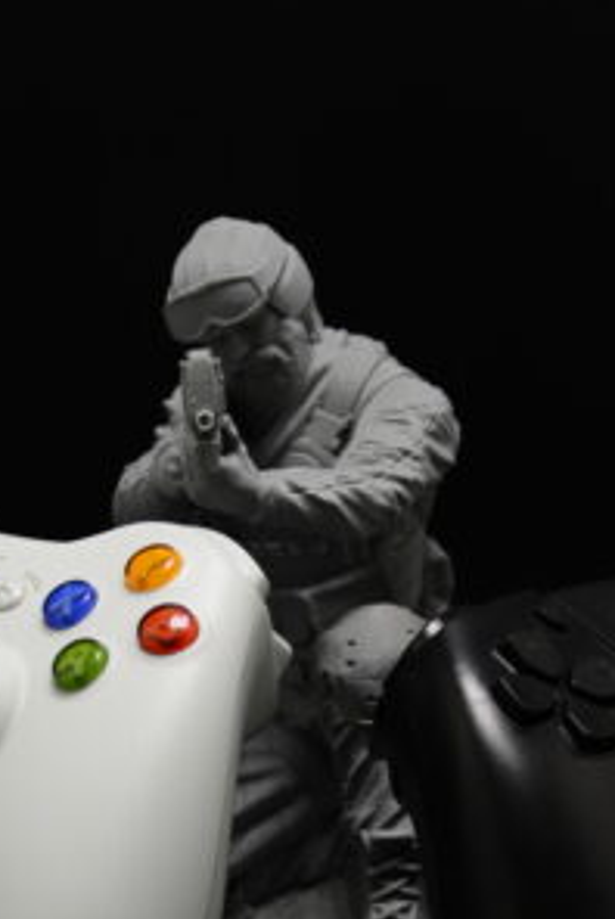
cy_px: 807
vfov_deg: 20.0
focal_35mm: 100
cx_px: 335
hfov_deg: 13.7
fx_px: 2556
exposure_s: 1/80
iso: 400
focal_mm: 22
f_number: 4
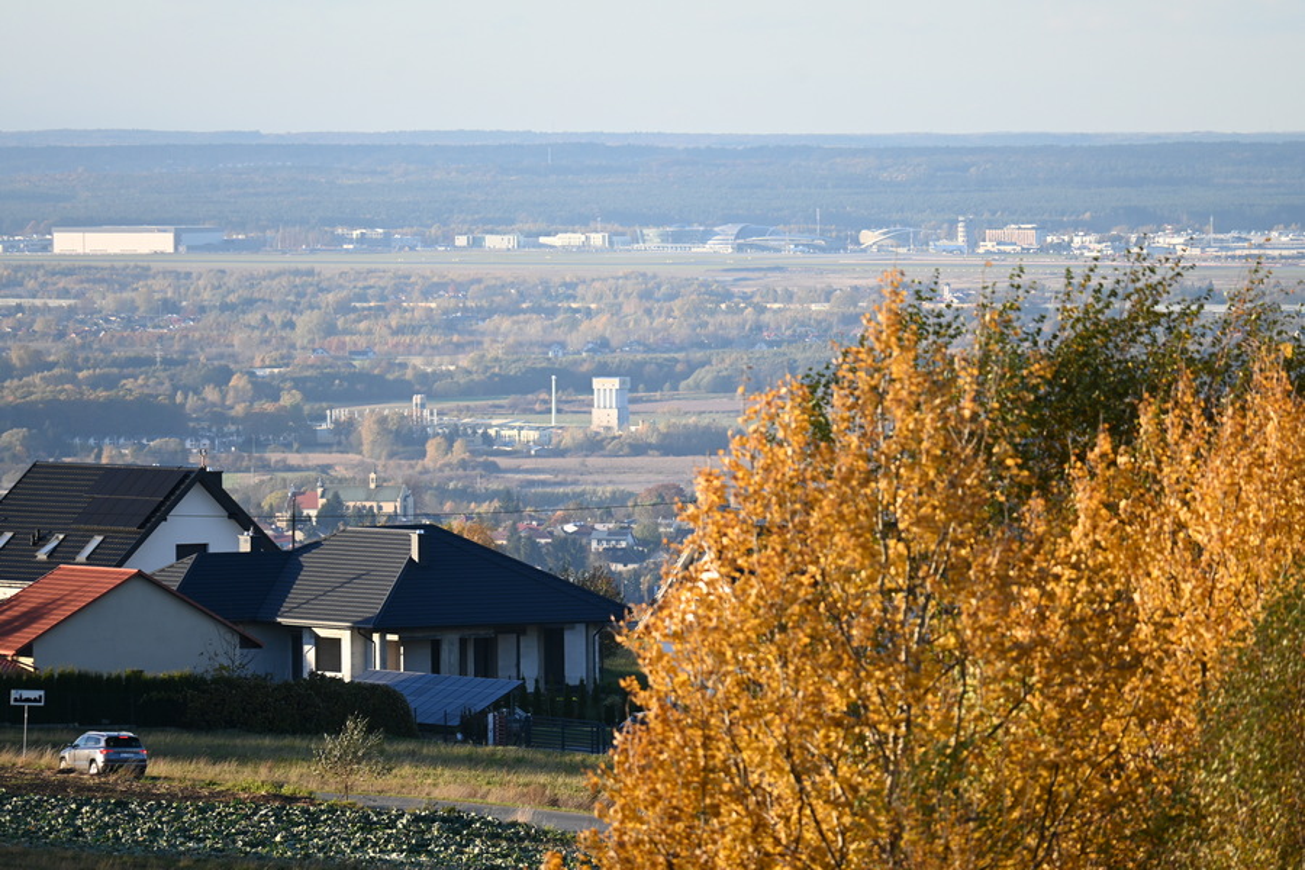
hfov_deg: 5.5
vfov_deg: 3.7
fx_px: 13593
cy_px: 435
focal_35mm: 375
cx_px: 652
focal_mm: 250
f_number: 6.3
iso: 100
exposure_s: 1/125
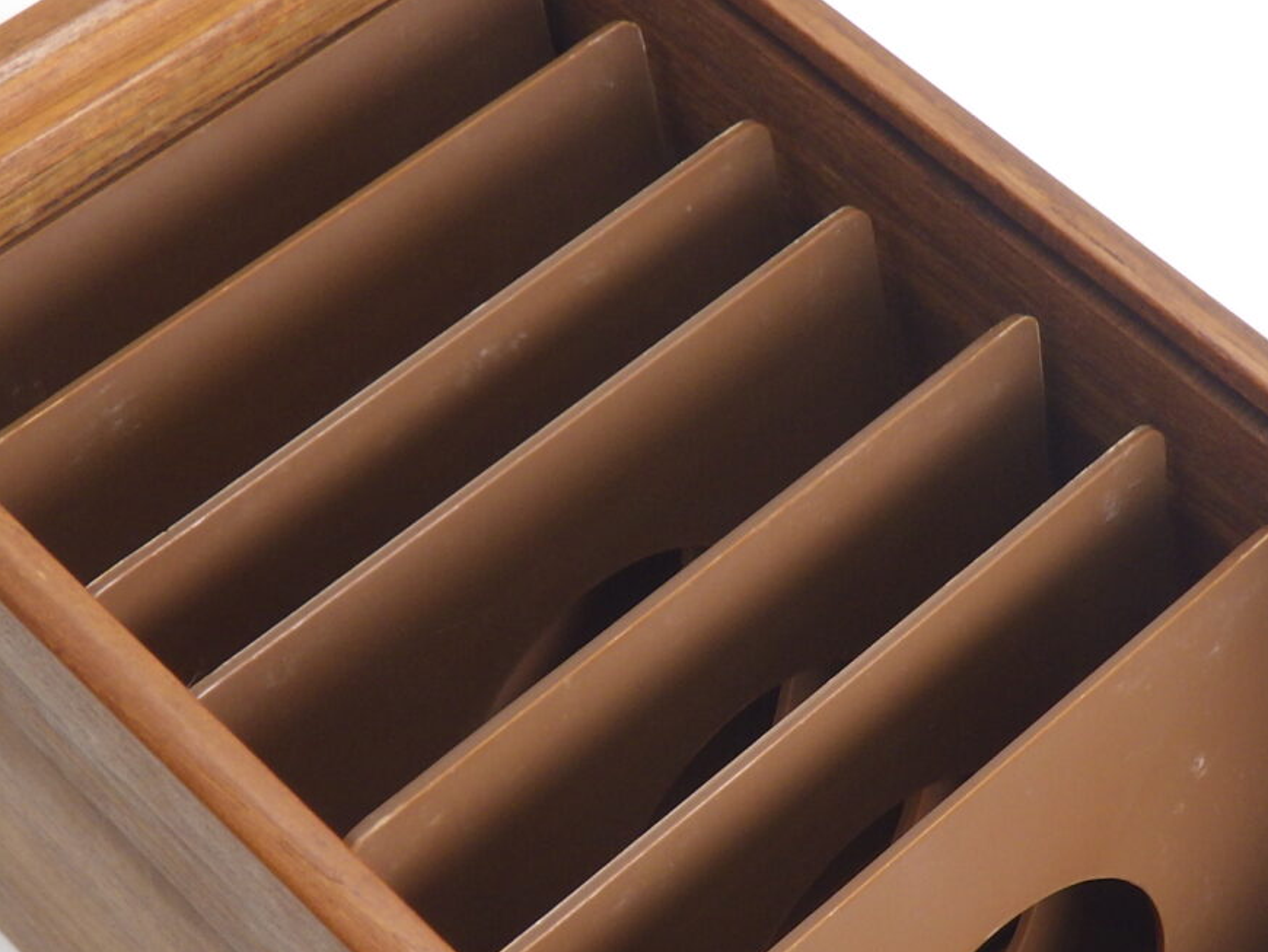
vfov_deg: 19.5
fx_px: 2748
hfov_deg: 26.0
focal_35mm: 75
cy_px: 733
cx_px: 721
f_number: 3.8
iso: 125
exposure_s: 1/25
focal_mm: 6.1
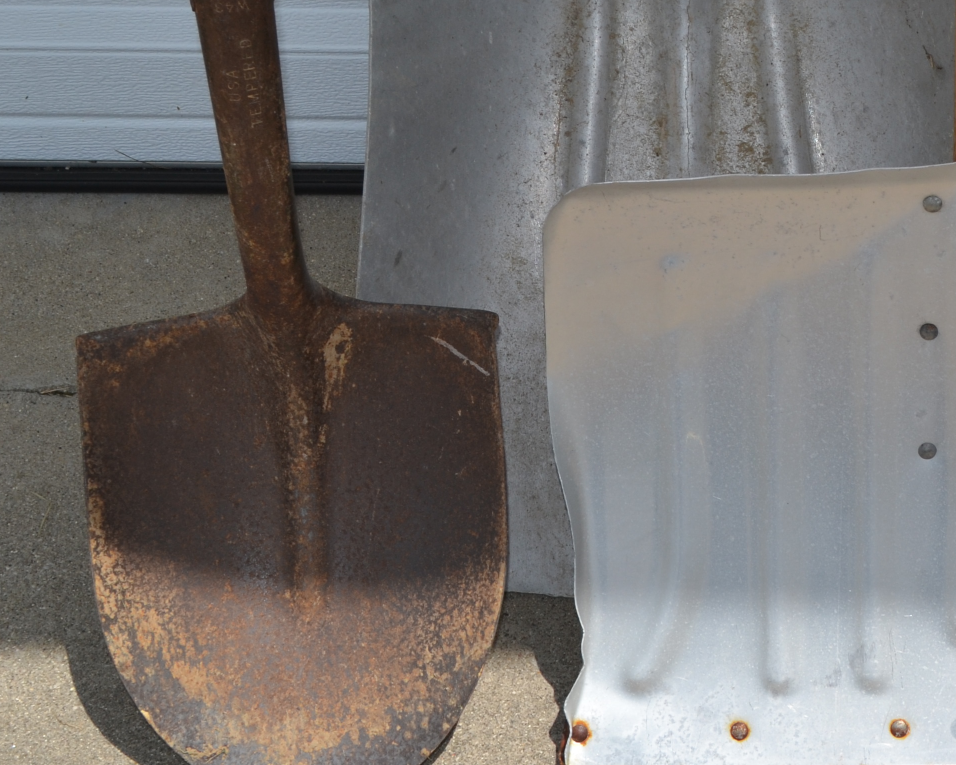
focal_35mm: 95
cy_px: 198
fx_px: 2688
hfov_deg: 19.5
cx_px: 979
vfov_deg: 16.1
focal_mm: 28
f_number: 9
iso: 100
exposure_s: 1/200
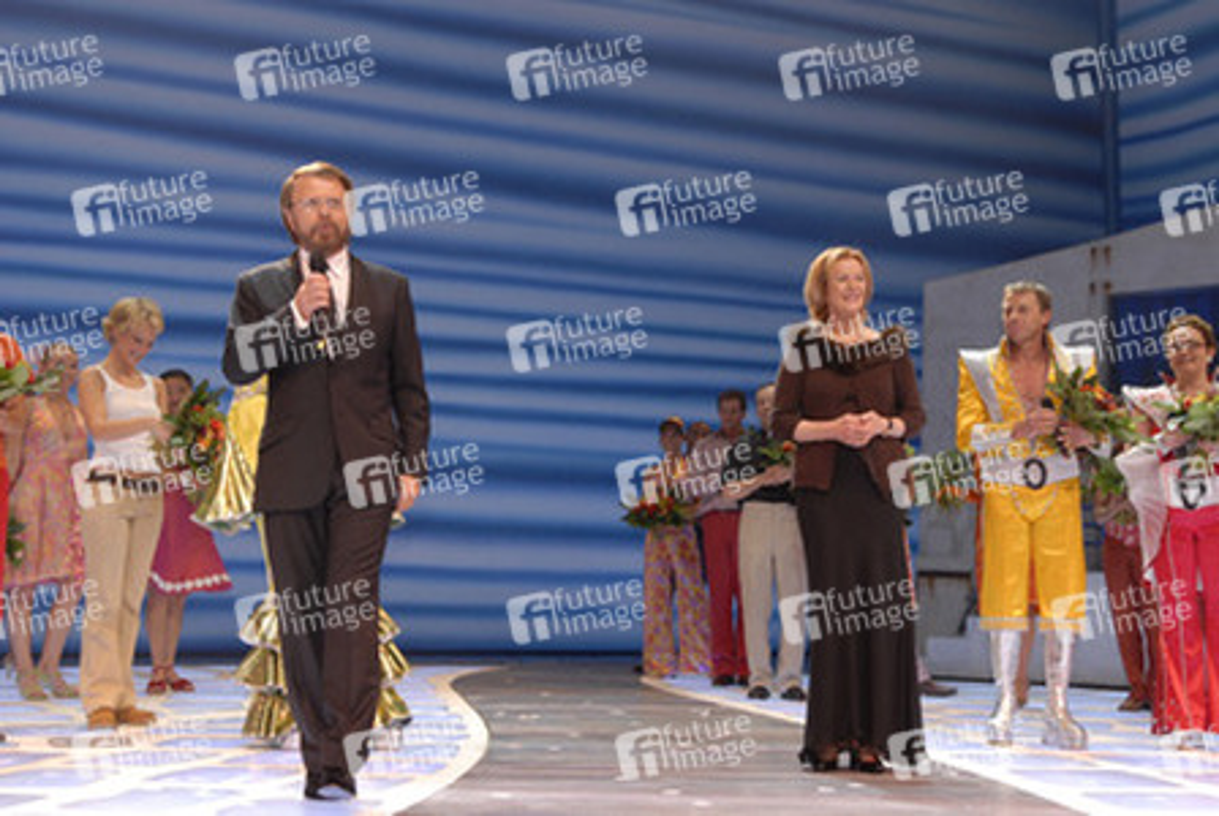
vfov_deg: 26.6
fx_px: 1729
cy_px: 408
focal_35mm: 51
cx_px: 610
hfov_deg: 38.8
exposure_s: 1/100
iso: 400
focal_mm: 34
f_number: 5.6
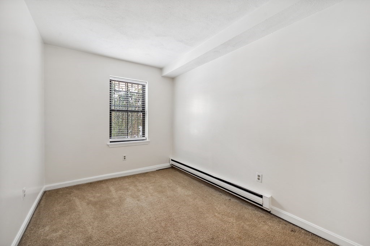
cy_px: 123
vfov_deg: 81.1
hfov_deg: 104.3
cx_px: 185
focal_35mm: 14
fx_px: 144
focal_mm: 14
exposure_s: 1/1.25
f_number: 8
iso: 100
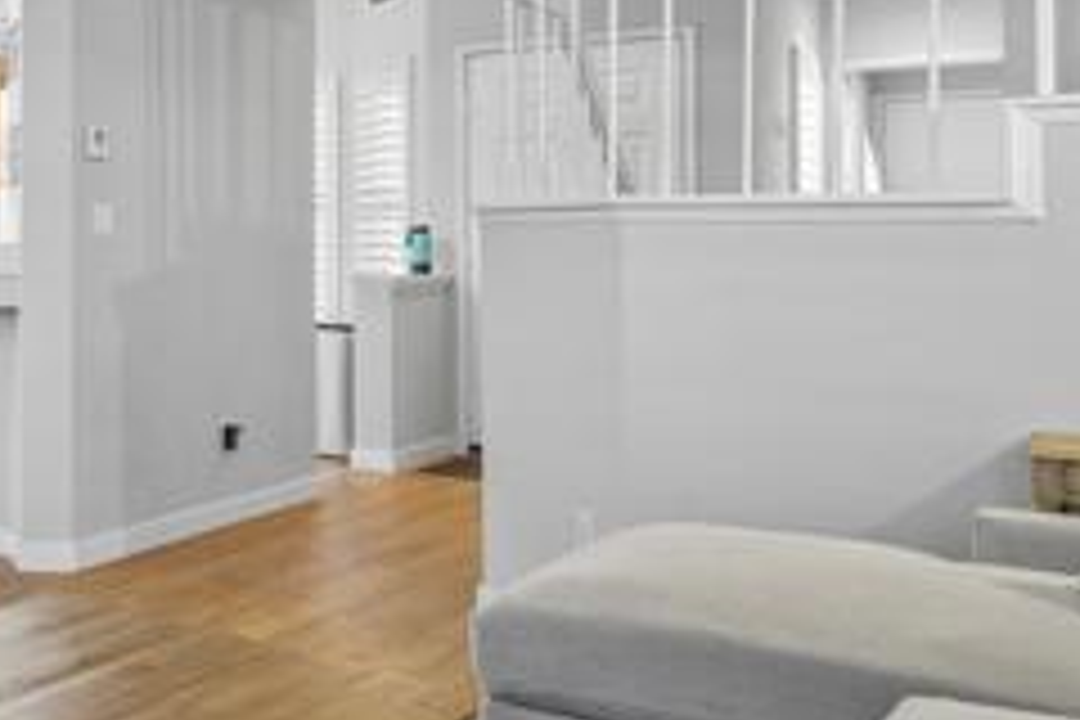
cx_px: -266
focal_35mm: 40
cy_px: 187
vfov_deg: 32.8
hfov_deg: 35.8
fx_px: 1200
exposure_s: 6
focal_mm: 10
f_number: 8
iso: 100
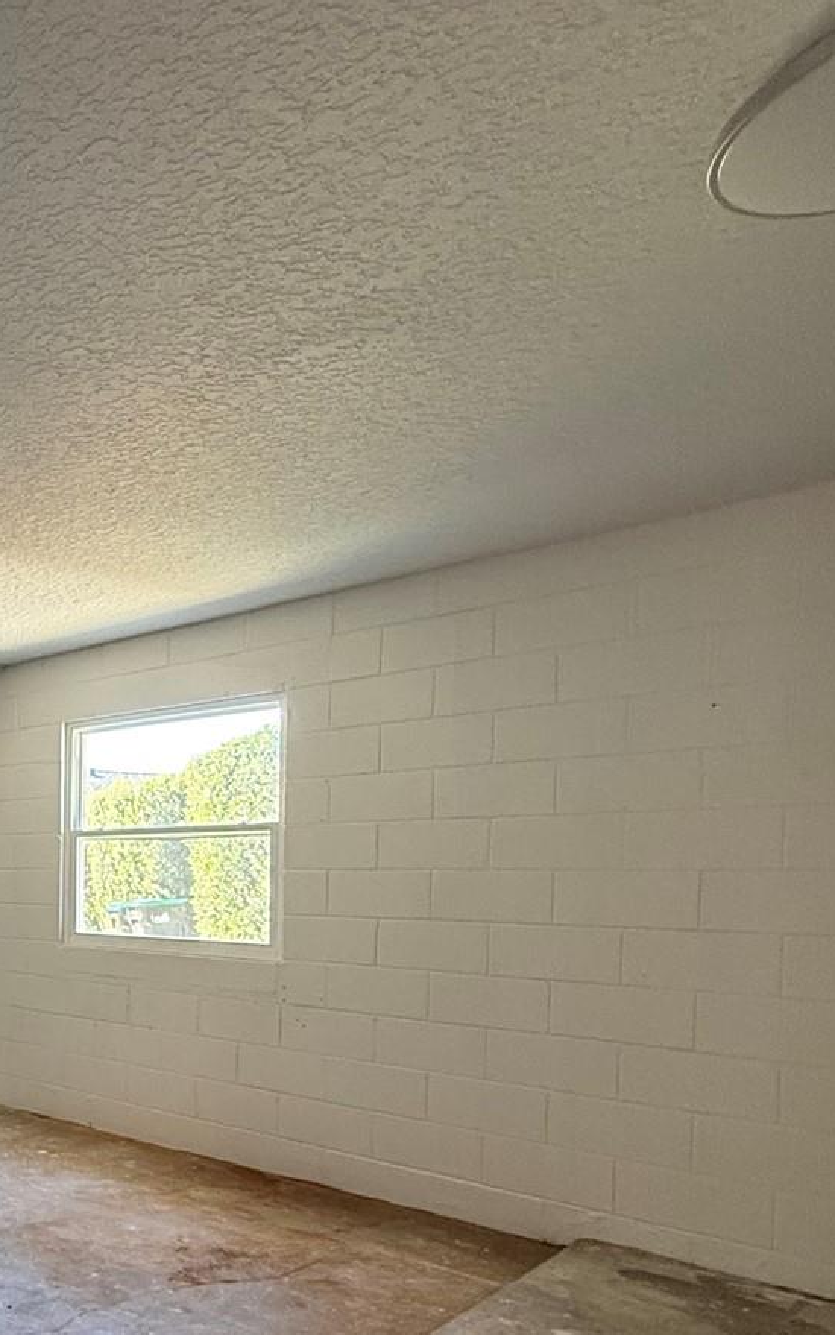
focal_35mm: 27
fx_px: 982
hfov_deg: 35.6
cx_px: -178
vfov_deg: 66.6
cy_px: 885
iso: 400
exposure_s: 1/60
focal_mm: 2.22
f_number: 2.2
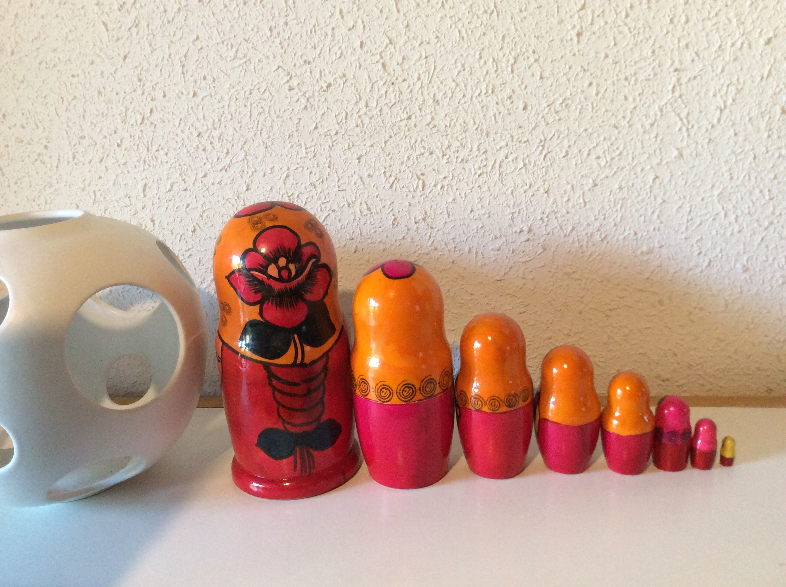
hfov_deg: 56.9
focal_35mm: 32
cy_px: 294
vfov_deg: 44.1
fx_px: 726
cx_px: 393
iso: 200
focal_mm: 3.3
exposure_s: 1/25
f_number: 2.4
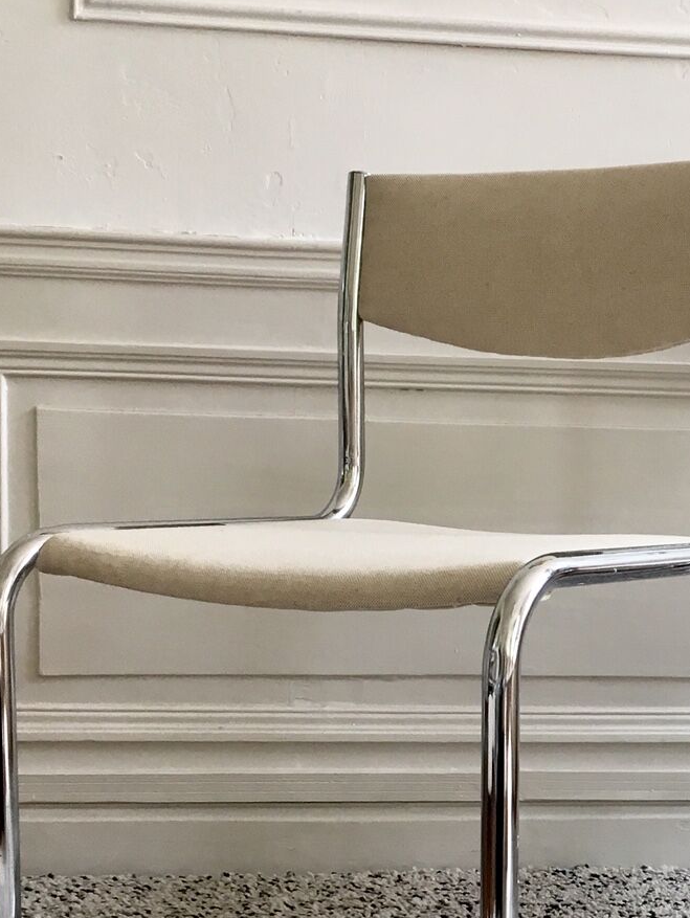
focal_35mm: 65
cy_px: 607
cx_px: 683
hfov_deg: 21.8
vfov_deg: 29.6
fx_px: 1725
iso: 25
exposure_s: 1/33
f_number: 2.2
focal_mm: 4.15
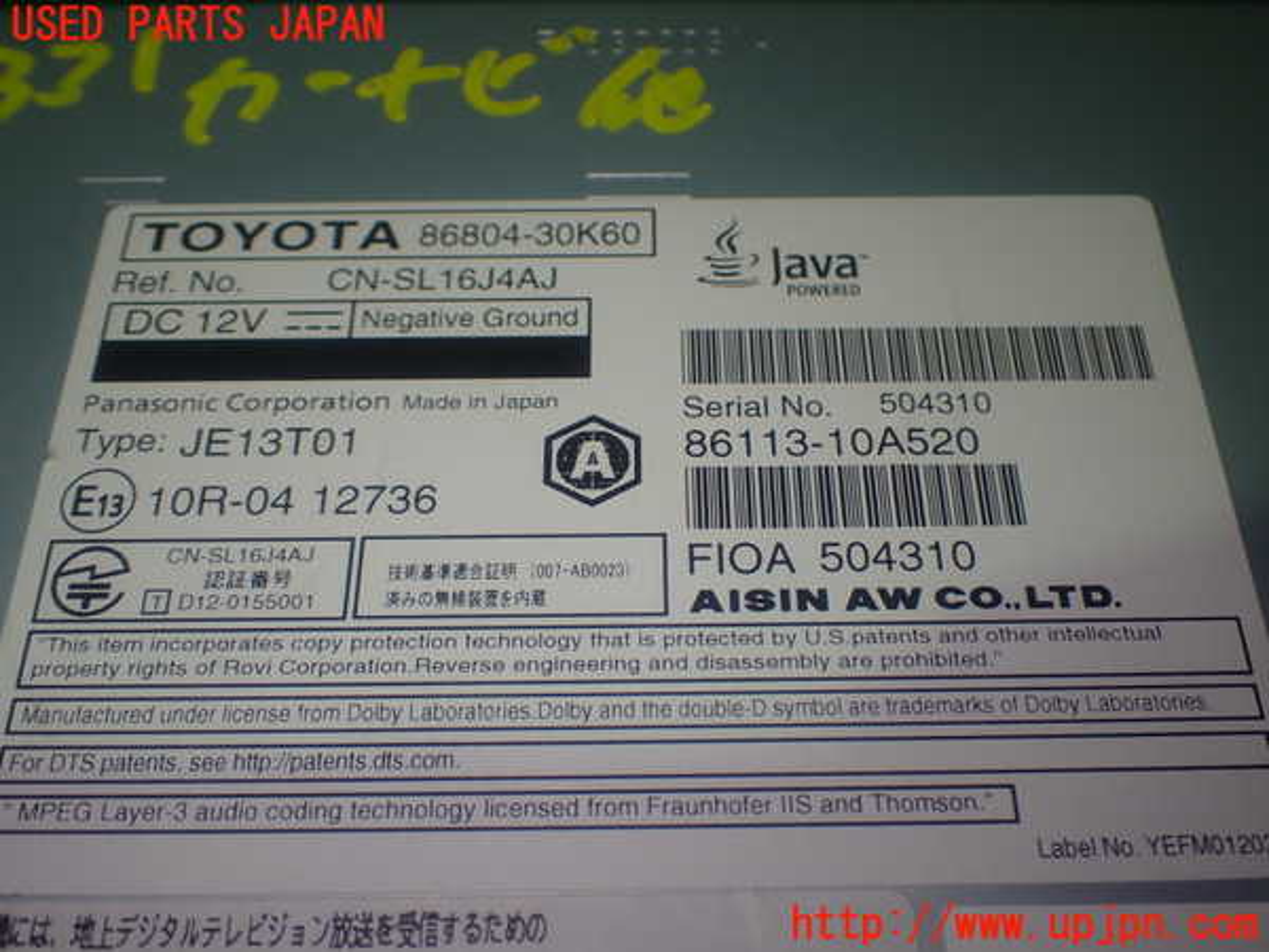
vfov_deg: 37.7
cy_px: 476
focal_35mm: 38
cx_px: 634
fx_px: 1393
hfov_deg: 49.0
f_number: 2.7
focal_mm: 6.83
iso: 100
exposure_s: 1/80
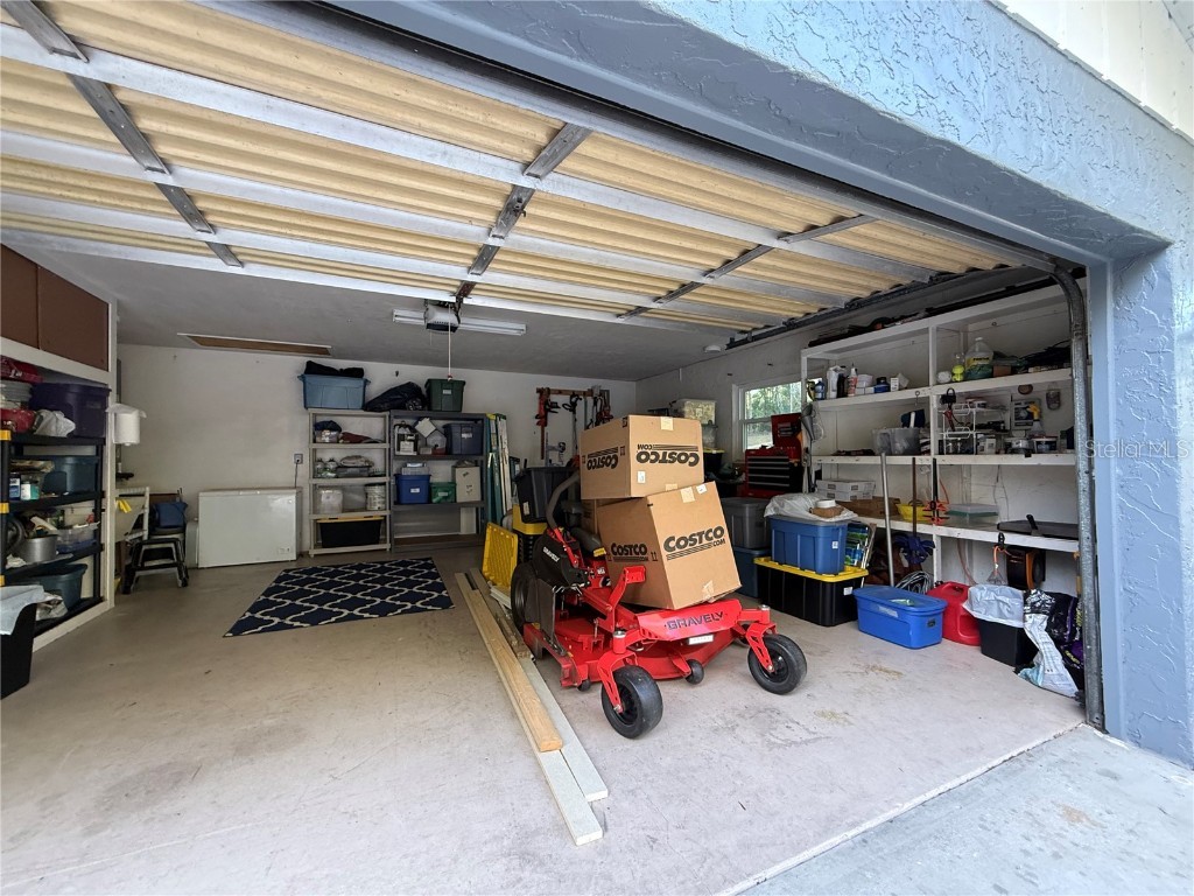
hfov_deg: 102.1
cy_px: 448
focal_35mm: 14
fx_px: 483
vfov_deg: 85.7
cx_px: 597
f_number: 2.2
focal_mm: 2.22
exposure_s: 1/95
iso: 400
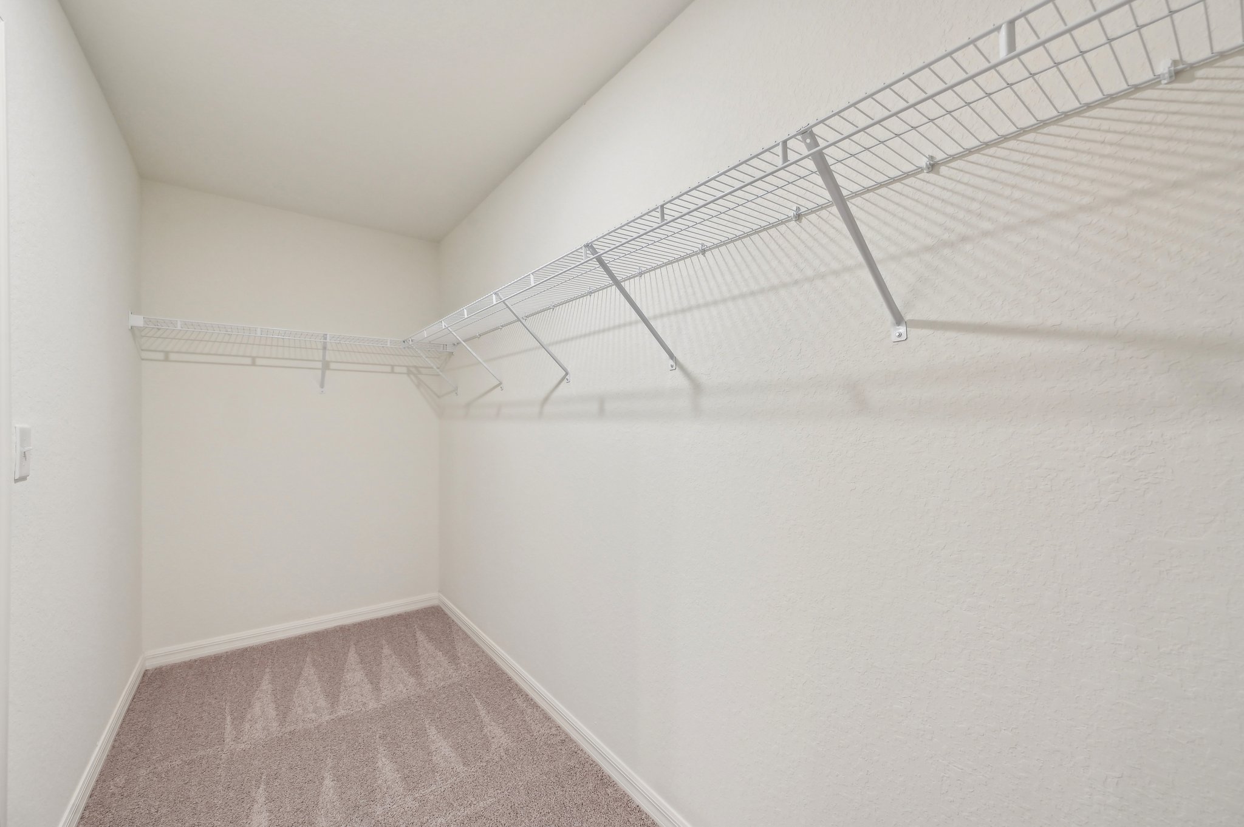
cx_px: 622
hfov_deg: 104.3
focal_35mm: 14
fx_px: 483
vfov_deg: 81.1
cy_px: 414
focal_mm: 14
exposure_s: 1/13
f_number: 8
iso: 400
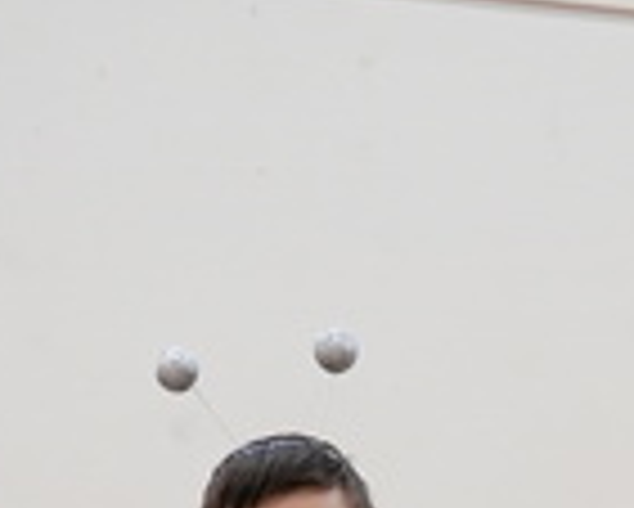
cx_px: 580
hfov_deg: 14.9
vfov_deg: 10.5
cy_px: 1182
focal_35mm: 128
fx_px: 2403
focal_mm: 24
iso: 2000
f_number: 4
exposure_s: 1/160
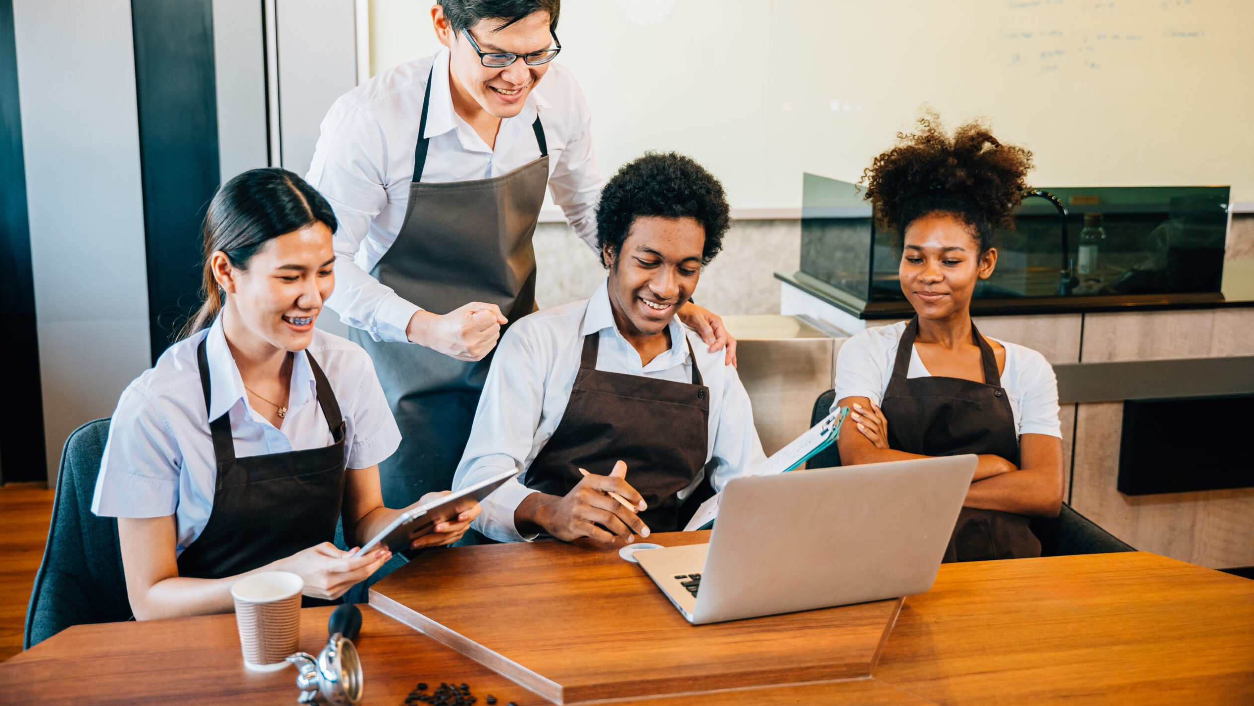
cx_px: 627
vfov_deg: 32.8
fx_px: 1197
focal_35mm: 36
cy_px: 288
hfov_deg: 55.3
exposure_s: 1/200
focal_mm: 34
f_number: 2.8
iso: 800
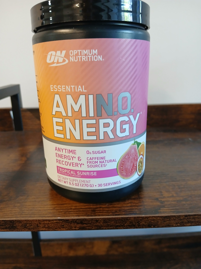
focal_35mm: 26
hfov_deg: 53.1
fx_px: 201
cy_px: 134
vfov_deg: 67.3
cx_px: 100
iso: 250
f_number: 1.8
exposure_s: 1/30
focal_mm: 3.98
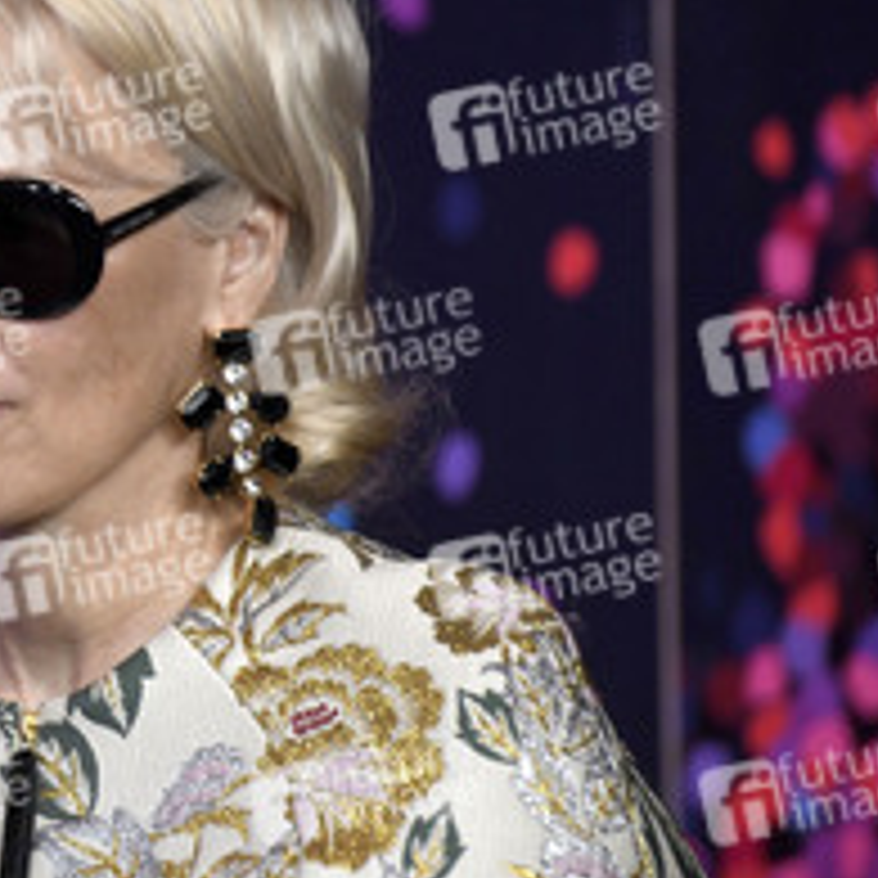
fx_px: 11249
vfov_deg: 4.5
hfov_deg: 4.5
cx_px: -25
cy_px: 455
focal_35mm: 392
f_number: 4
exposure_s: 1/250
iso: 1250
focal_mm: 200
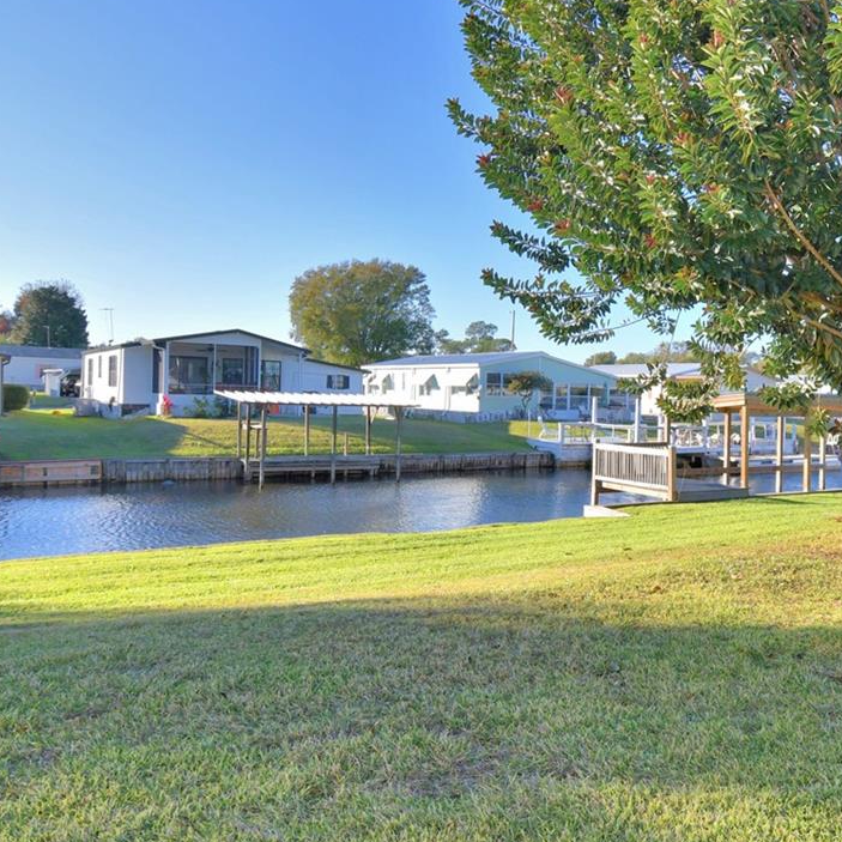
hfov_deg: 51.9
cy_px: 412
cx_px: 682
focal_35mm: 29
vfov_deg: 55.6
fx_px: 798
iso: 100
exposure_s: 1/250
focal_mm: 10
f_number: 7.1
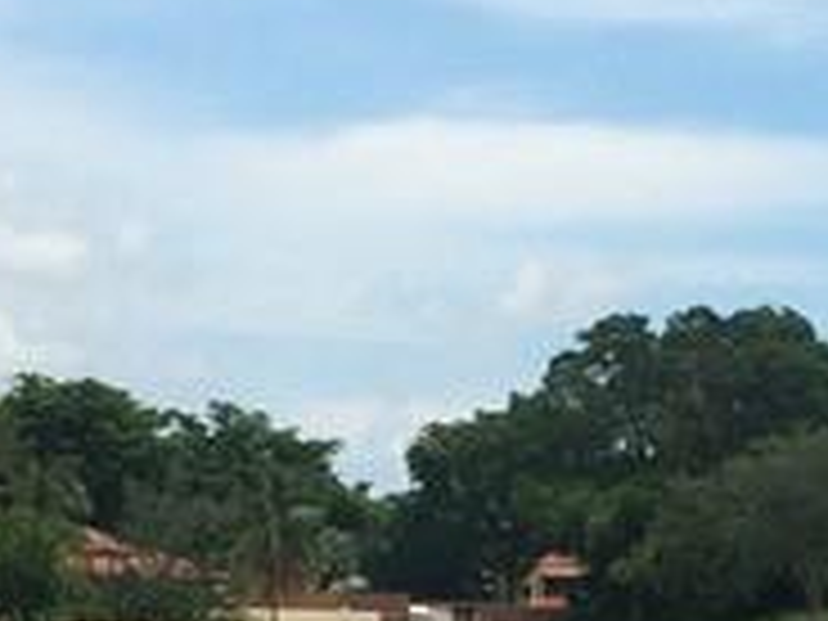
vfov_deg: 9.1
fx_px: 3851
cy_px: 738
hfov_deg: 12.2
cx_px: 590
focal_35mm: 161
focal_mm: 4.15
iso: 32
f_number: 2.2
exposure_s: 1/2564
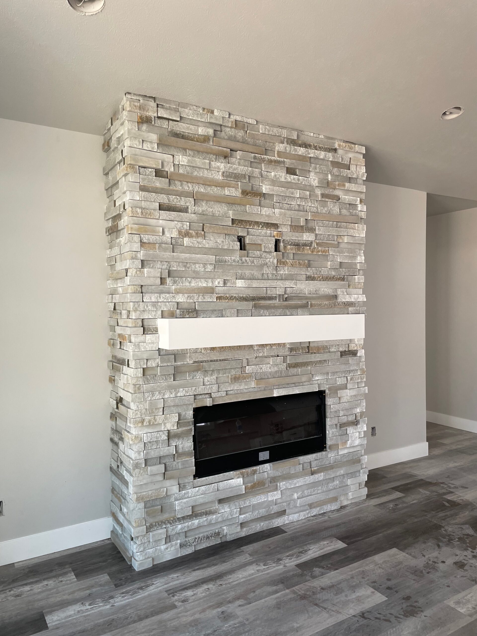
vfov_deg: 67.3
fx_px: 478
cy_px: 318
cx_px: 238
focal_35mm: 26
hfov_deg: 53.1
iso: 80
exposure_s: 1/121
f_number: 1.6
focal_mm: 4.2
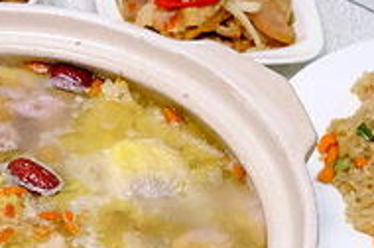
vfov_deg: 10.0
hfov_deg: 15.6
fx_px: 1348
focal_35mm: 130
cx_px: 20
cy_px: 437
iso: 3200
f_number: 8
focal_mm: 19.6
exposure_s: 1/50
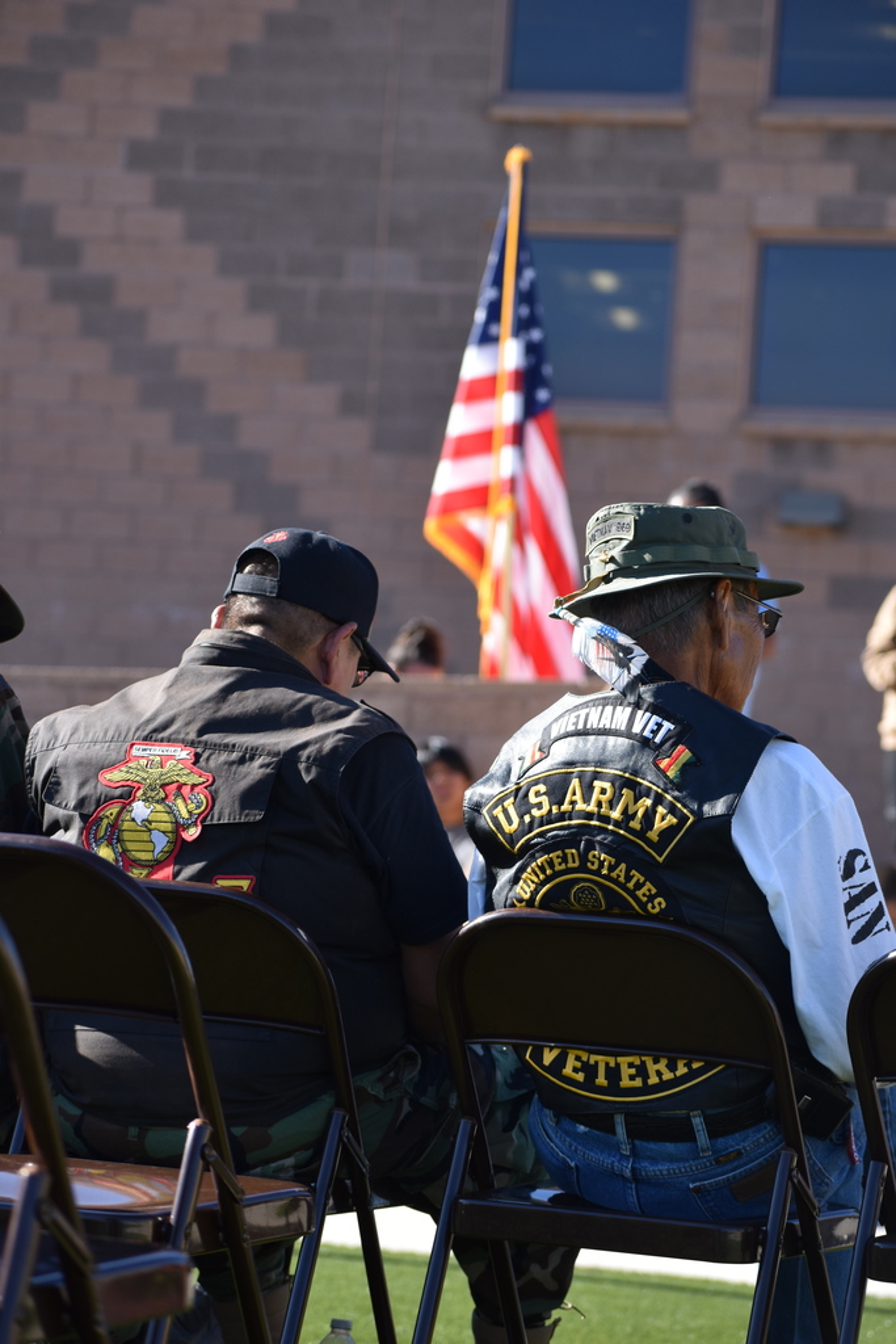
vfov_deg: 13.4
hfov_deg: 9.0
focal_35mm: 153
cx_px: 448
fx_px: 5710
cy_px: 672
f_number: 5.6
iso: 200
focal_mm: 102
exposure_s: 1/500
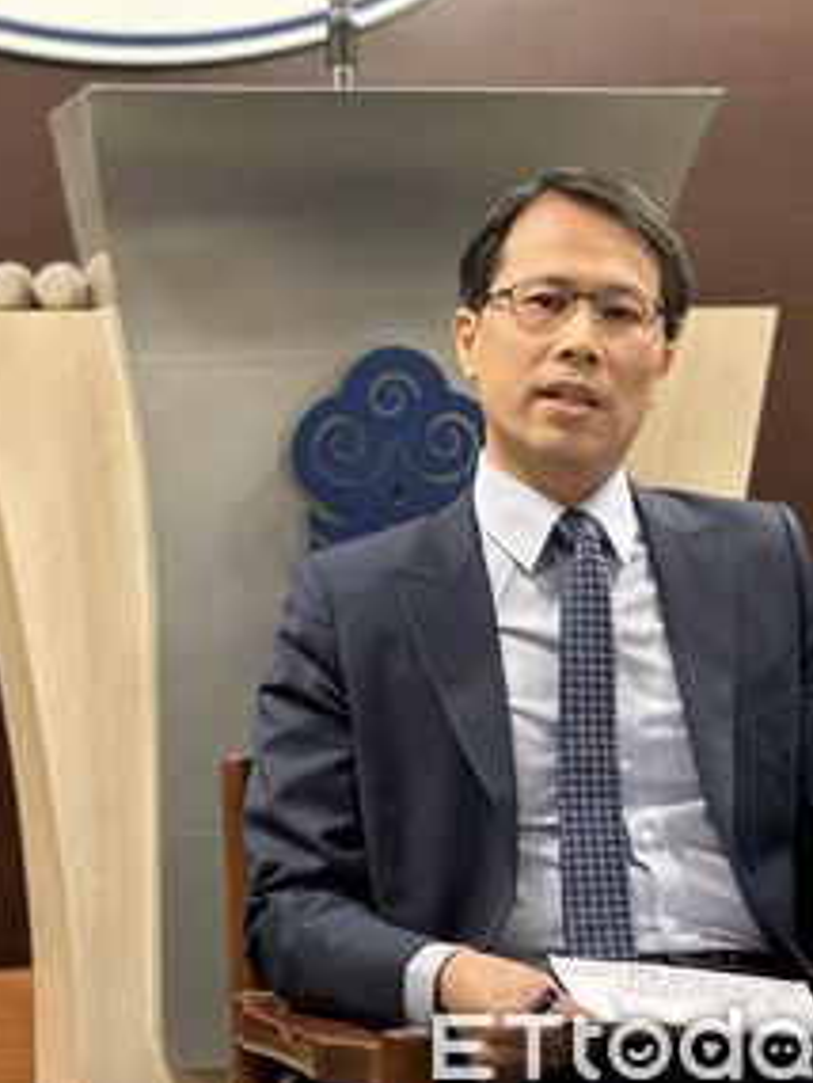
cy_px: 555
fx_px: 3379
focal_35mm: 108
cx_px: 365
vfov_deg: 18.2
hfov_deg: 13.7
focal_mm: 9
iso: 200
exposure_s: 1/40
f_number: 2.8
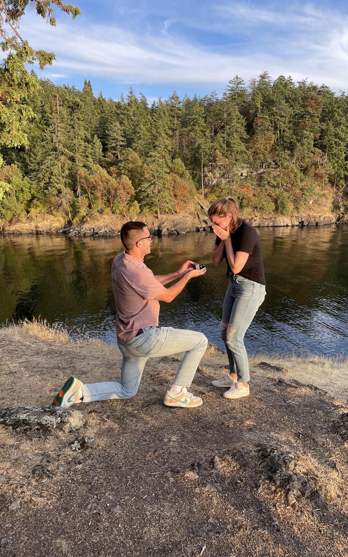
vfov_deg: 66.5
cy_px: 280
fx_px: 425
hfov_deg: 44.5
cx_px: 176
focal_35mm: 28
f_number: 1.6
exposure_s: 1/409
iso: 32
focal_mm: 4.2
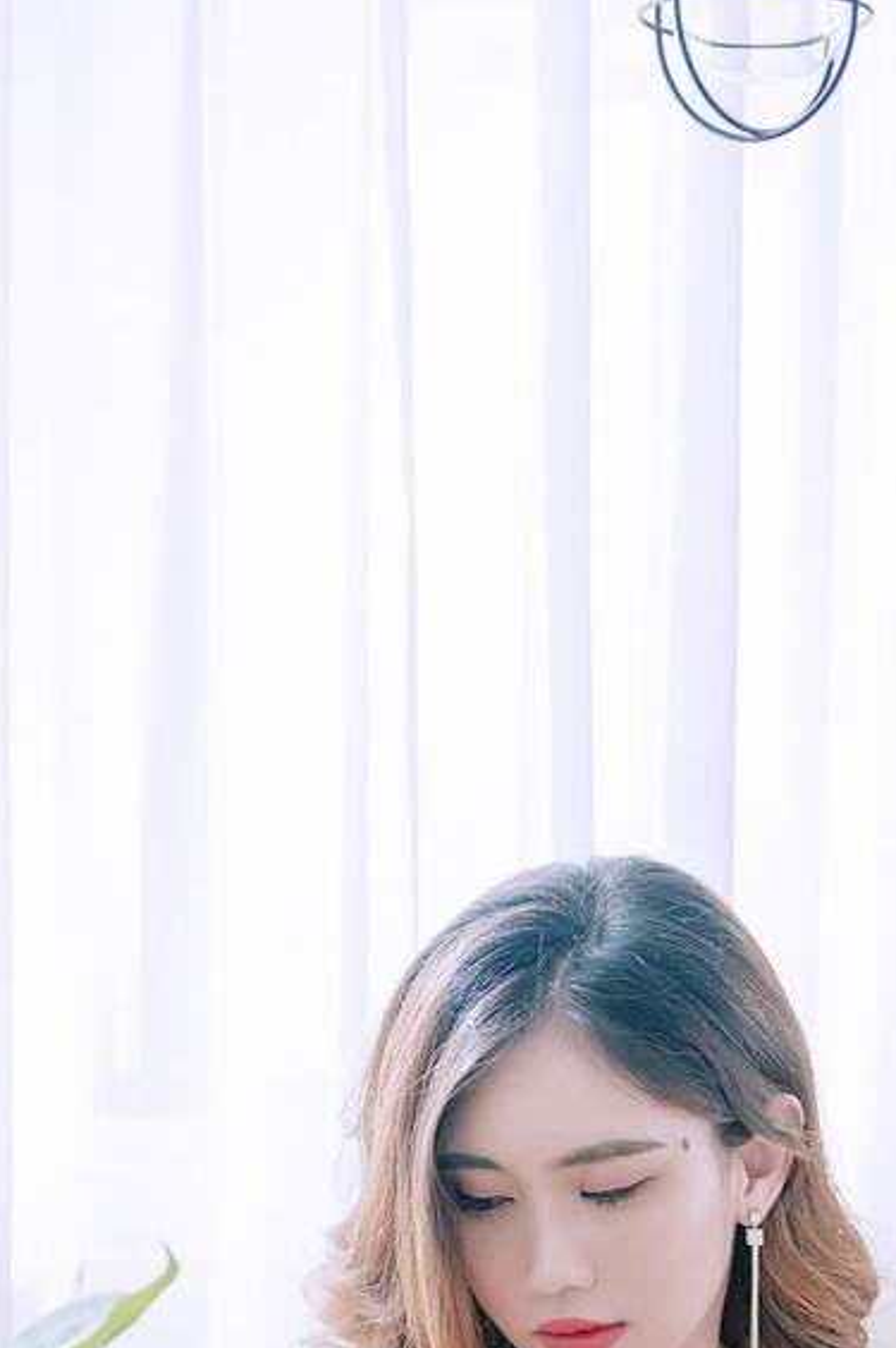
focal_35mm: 140
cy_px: 1368
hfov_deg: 9.7
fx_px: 5236
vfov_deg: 14.4
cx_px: 1004
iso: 320
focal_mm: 50
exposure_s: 1/125
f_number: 2.5
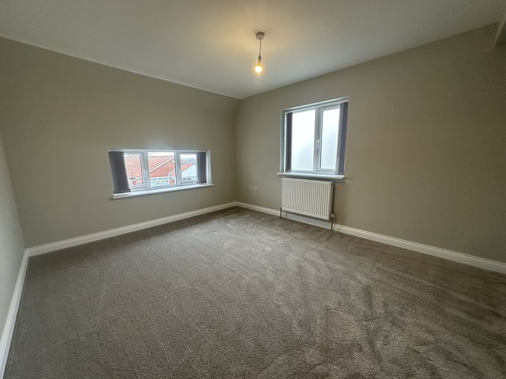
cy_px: 190
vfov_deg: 85.7
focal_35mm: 14
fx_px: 205
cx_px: 253
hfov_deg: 102.1
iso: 125
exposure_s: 1/100
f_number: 2.2
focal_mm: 2.22
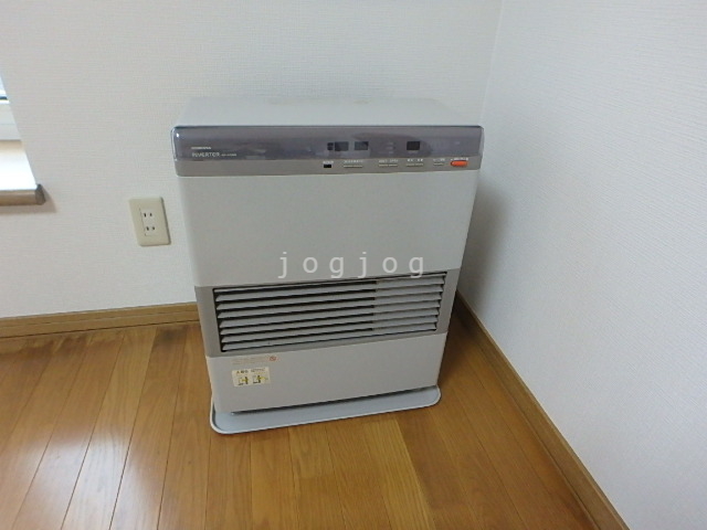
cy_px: 265
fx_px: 429
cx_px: 354
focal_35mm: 21
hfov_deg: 79.0
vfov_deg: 63.4
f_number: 3.5
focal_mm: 3.7
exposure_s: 1/30
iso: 640
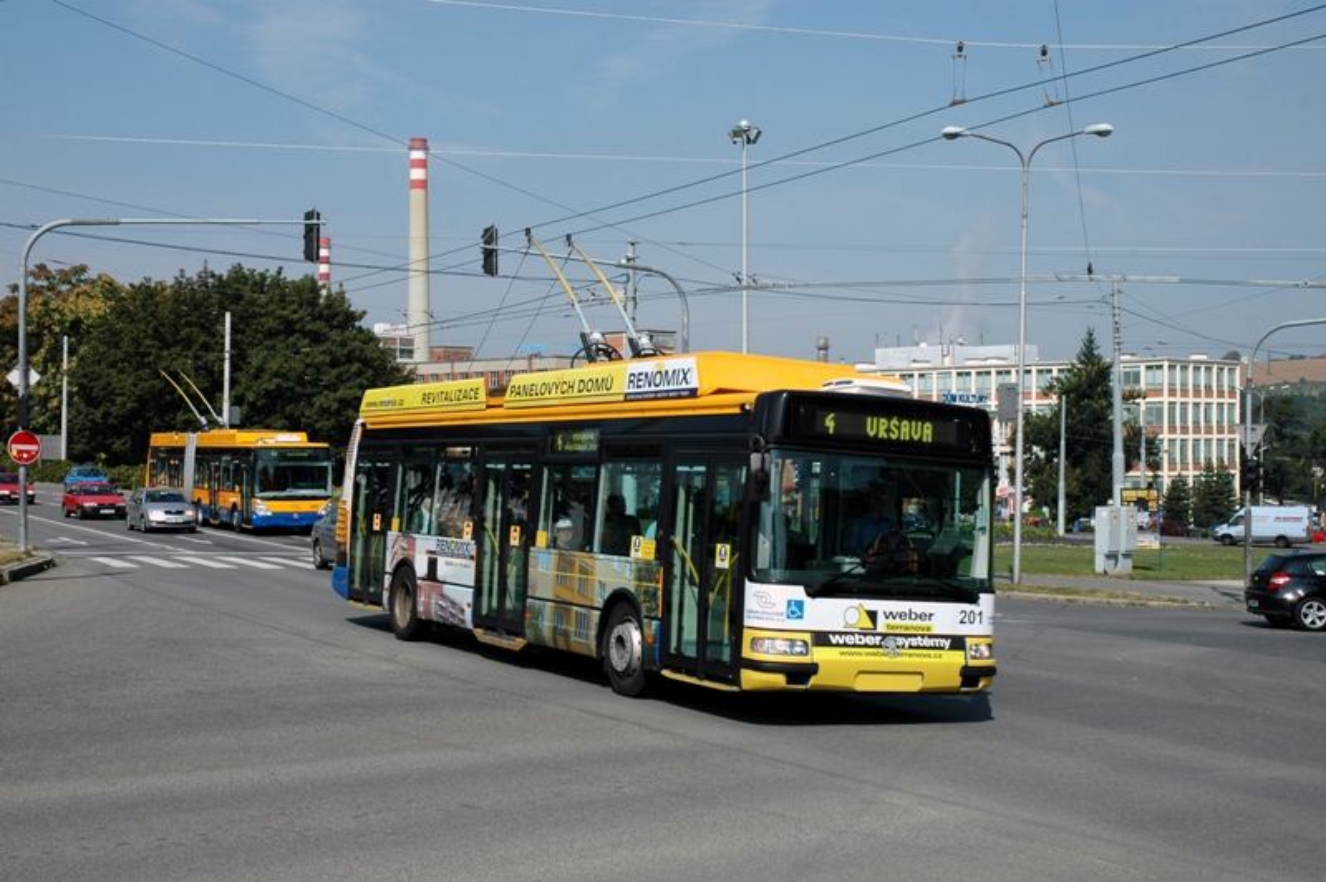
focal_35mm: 51
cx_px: 663
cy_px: 441
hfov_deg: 38.9
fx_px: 1877
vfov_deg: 26.4
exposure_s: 1/400
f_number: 10
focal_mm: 34
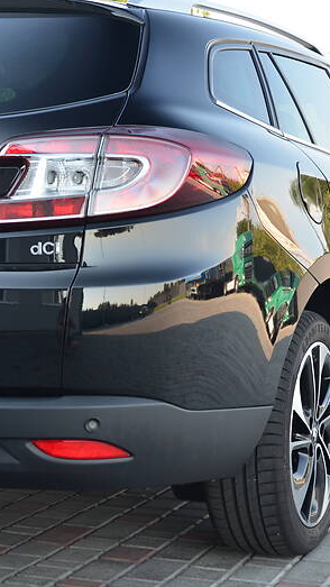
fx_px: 1121
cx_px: 218
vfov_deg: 29.4
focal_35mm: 72
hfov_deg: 16.7
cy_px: 295
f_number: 5
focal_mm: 30
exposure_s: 1/100
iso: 400
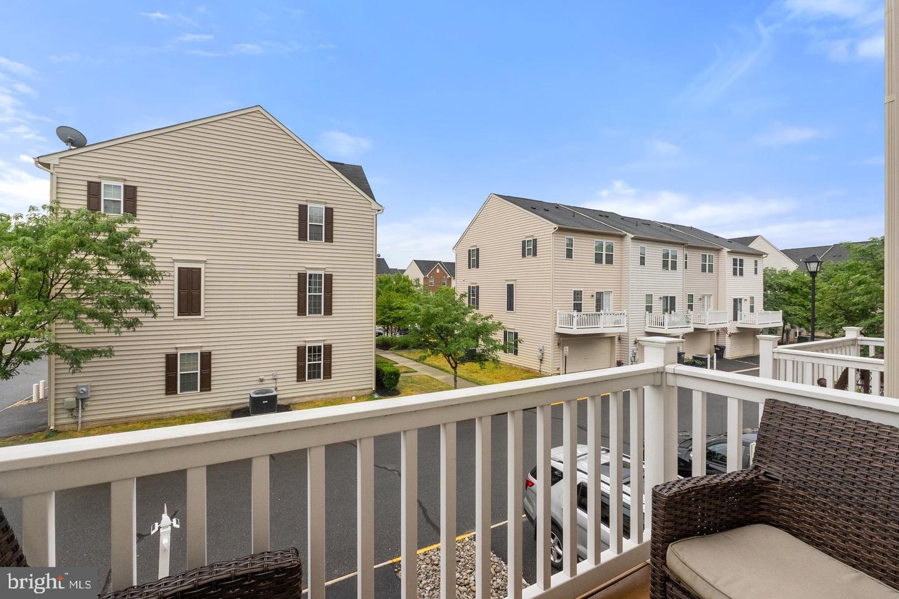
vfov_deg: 77.3
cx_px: 450
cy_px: 300
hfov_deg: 100.4
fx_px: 375
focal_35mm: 15
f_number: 8
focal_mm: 10
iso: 800
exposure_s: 1/800
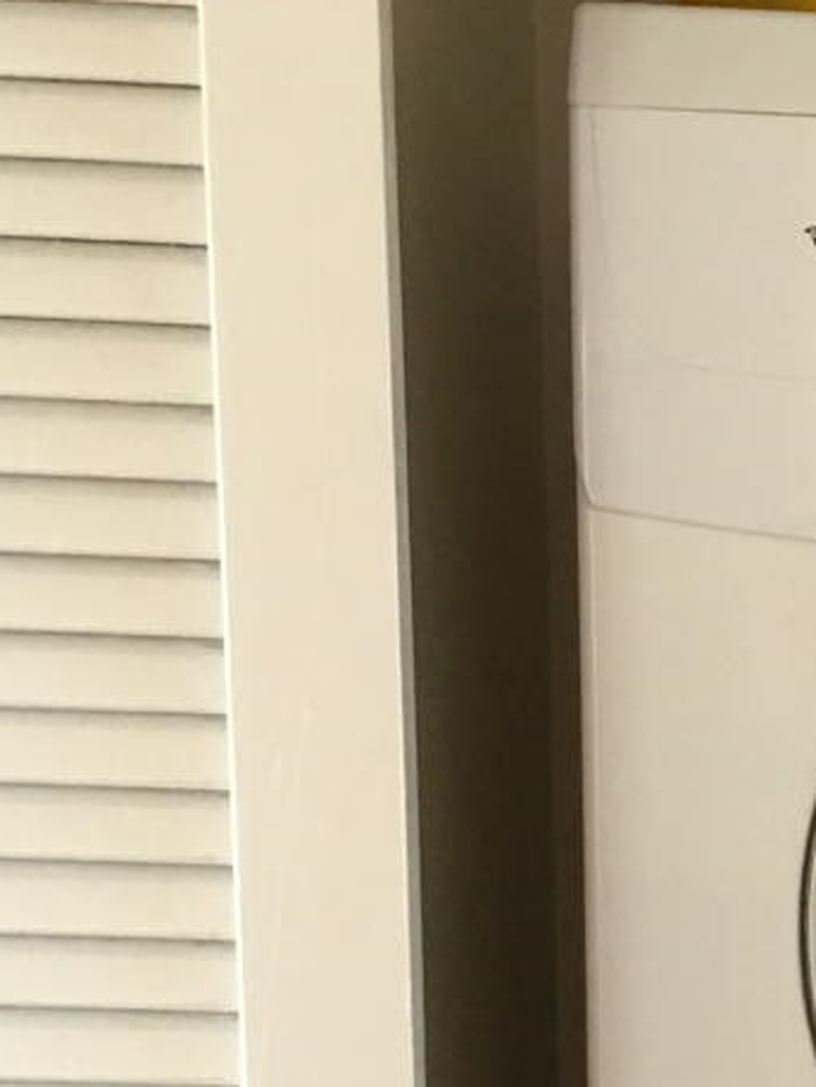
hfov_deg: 11.0
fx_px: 3990
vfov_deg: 14.4
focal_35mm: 127
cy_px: 1646
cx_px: 1418
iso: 40
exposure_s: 1/15
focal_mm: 4.15
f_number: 2.2
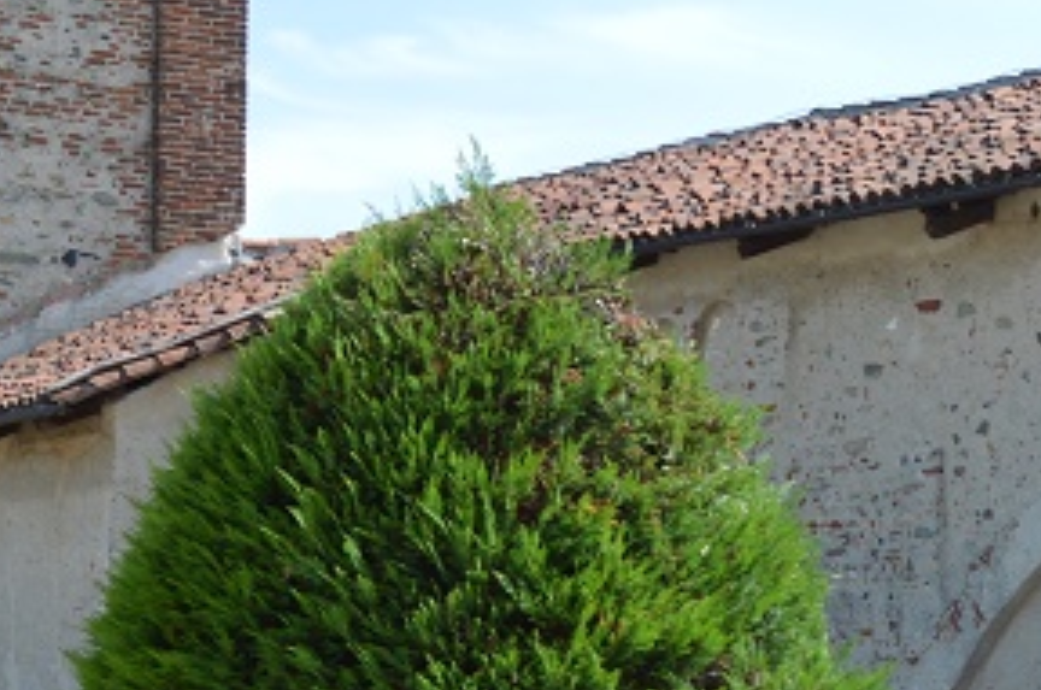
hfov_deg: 20.4
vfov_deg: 14.2
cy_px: 470
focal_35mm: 96
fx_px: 2771
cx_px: 1110
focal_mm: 18
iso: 100
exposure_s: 1/200
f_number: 7.1
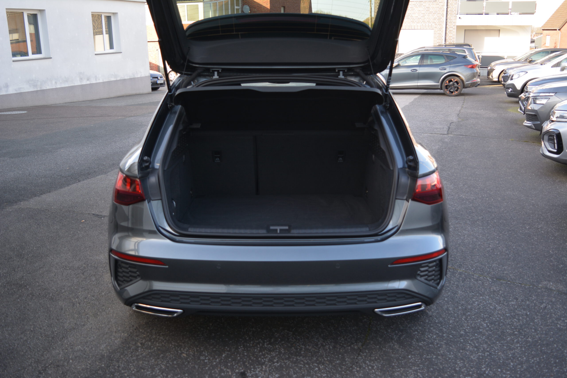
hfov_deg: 57.2
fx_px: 520
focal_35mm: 33
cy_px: 189
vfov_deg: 40.0
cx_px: 284
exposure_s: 1/125
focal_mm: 22
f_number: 3.8
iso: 200
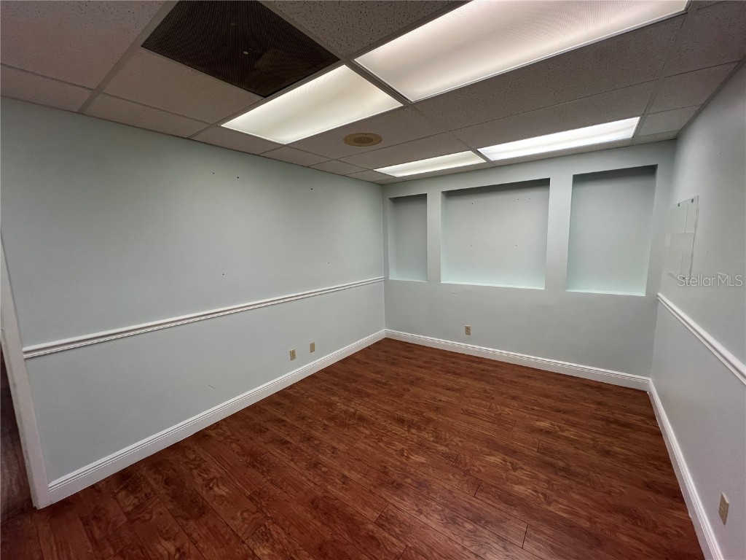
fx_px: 280
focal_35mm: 13
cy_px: 280
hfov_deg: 106.2
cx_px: 373
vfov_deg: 89.9
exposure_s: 1/120
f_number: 1.8
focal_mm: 1.57
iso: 64
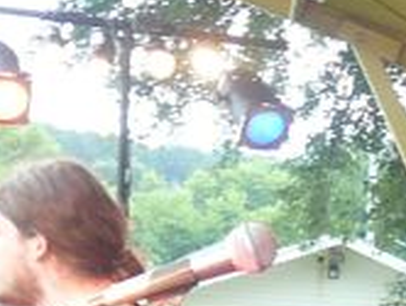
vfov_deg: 9.1
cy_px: 518
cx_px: 699
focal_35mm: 158
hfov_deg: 11.7
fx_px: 1856
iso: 200
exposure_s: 1/25
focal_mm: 5.2
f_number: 2.8
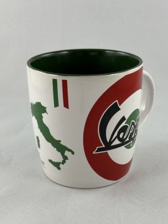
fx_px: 389
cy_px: 123
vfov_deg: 32.2
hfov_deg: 24.4
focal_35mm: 60
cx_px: 99
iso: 50
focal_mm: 6.86
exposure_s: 1/100
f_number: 1.78
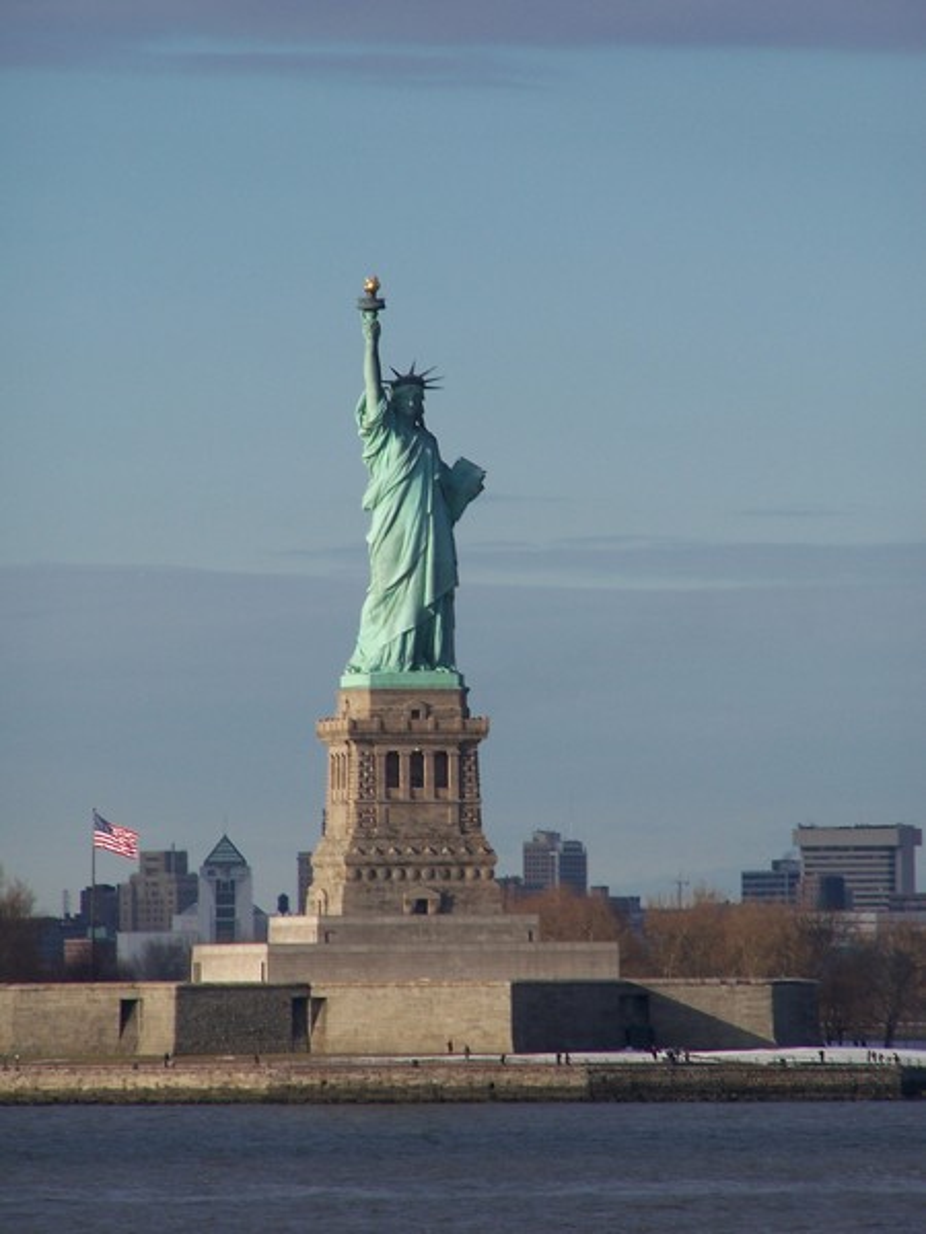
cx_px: 463
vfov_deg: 5.2
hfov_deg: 3.9
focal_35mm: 380
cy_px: 617
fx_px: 13554
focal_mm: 63
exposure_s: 1/640
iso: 80
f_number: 5
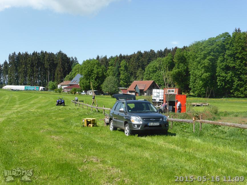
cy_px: 92
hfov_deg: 40.4
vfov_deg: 30.9
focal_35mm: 47
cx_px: 124
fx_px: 335
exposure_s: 1/640
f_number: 4.2
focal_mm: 8.5
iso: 100
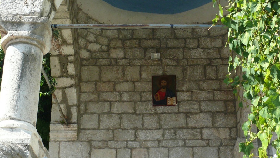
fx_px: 512
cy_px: 106
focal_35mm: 69
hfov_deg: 30.5
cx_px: 157
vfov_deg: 17.4
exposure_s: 1/125
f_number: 3.6
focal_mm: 7.4
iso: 100
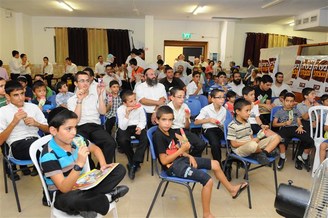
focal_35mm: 26
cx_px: 164
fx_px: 232
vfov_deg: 50.3
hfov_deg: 70.5
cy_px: 109
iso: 1600
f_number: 5.6
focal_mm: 17
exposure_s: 1/125
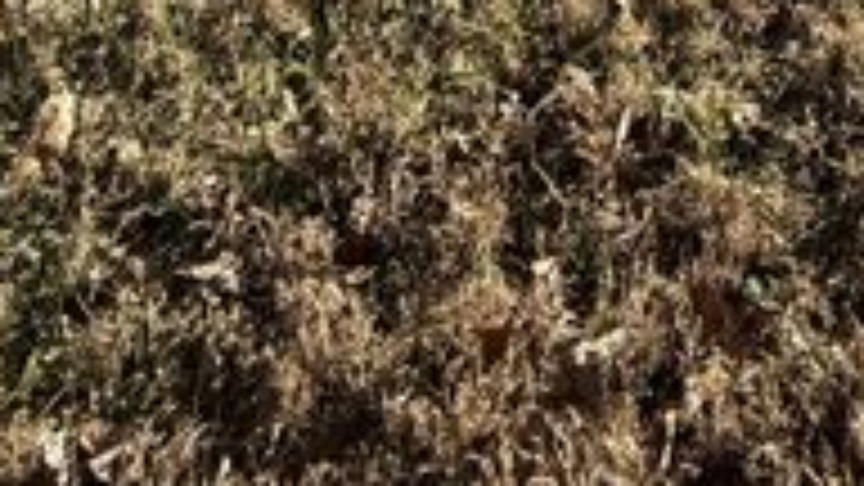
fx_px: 1214
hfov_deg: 38.2
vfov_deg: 13.9
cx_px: 648
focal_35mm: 53
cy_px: -740
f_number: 2.2
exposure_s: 1/820
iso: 64
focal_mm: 2.22
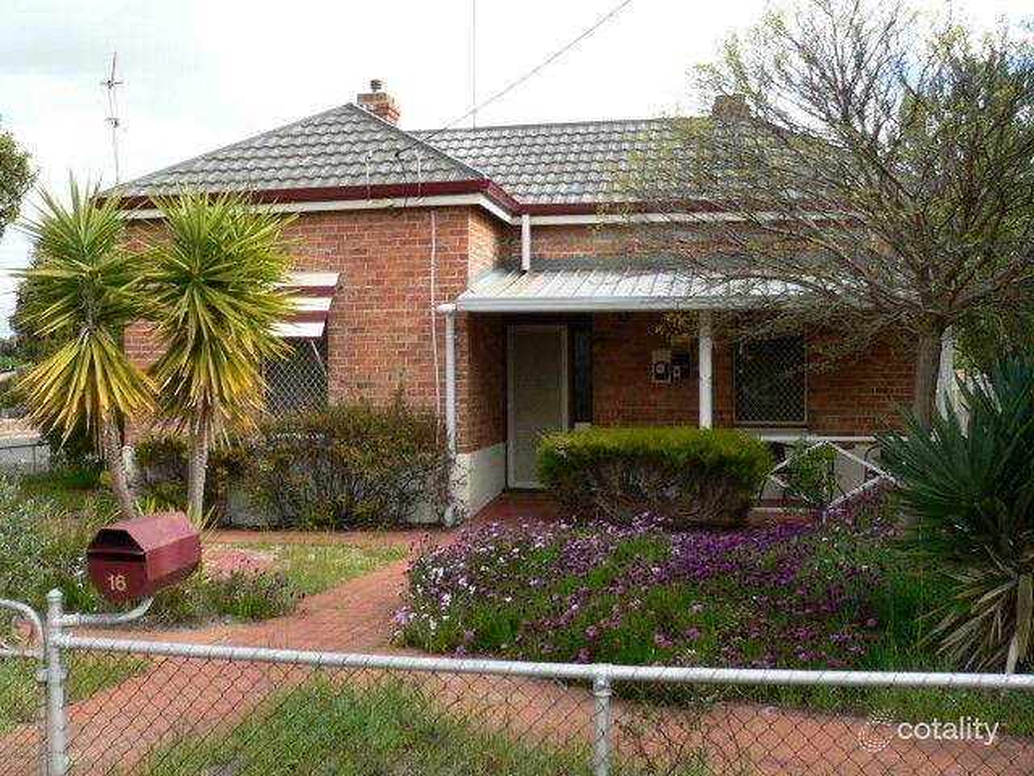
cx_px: 517
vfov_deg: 39.7
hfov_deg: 51.4
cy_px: 388
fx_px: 1075
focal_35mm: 36
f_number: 4
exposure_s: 1/200
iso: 80
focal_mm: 6
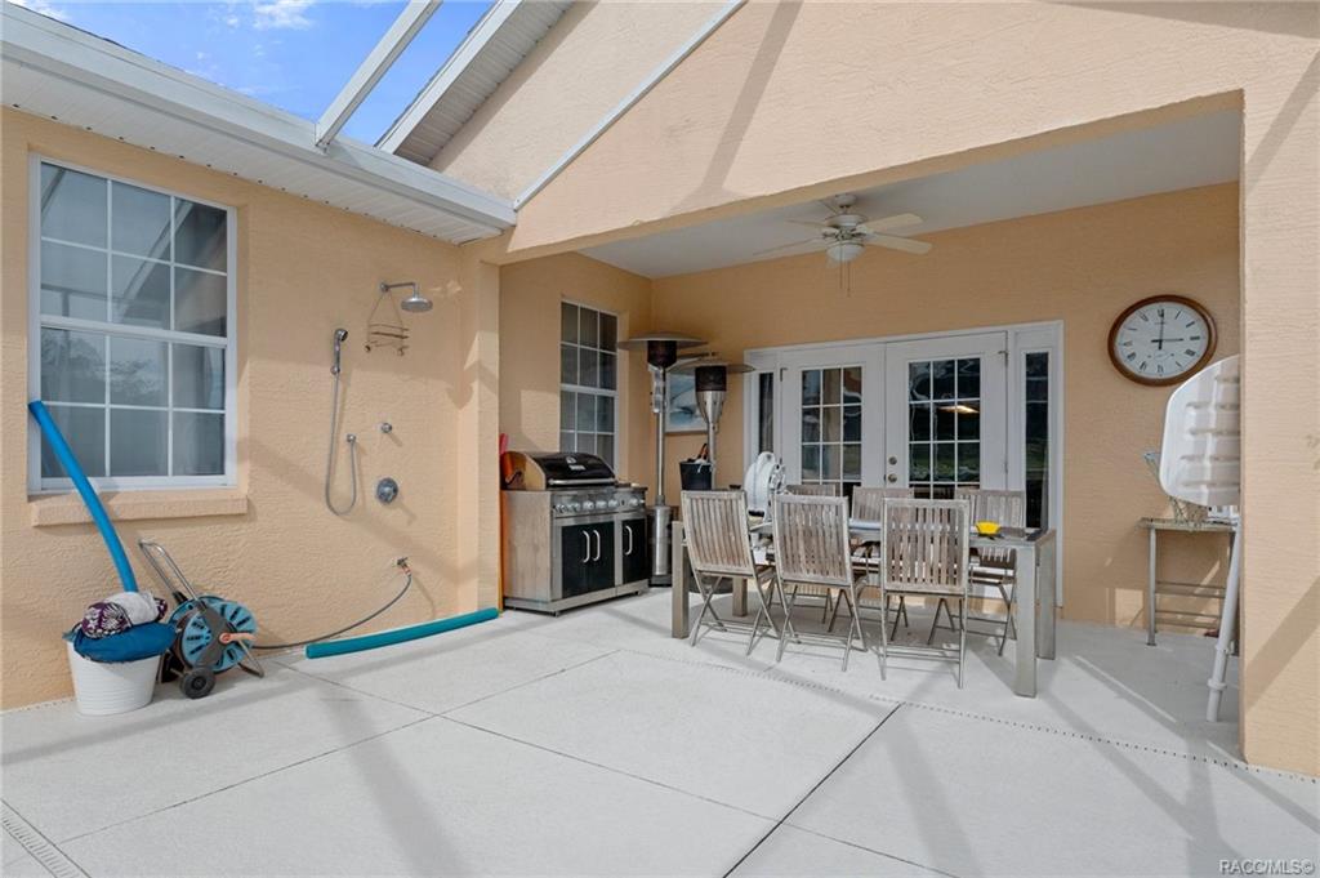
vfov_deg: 63.1
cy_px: 439
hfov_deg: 85.5
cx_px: 660
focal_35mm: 20
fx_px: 714
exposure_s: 1/320
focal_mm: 13
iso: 320
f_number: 8
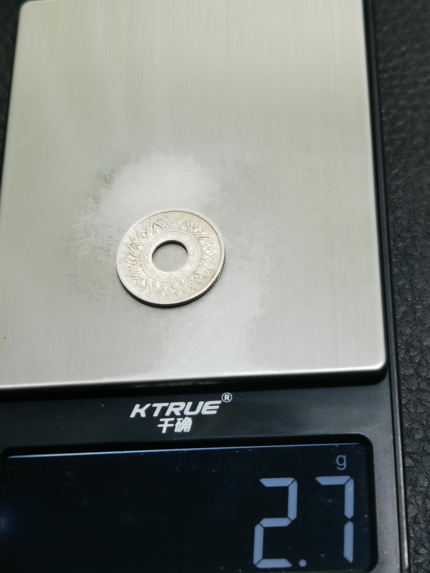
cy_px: 286
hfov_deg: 24.0
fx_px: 1010
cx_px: 215
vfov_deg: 31.7
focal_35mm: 61
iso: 125
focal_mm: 6.67
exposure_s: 1/100
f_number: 1.9
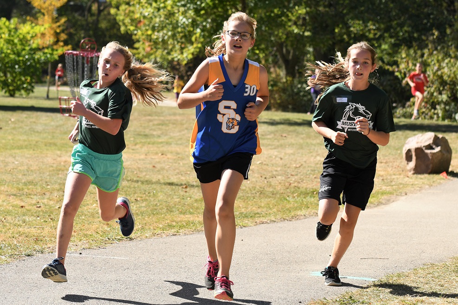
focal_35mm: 105
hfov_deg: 19.5
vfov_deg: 13.0
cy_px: 152
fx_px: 1336
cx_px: 229
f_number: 4.5
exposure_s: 1/1000
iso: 280
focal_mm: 70
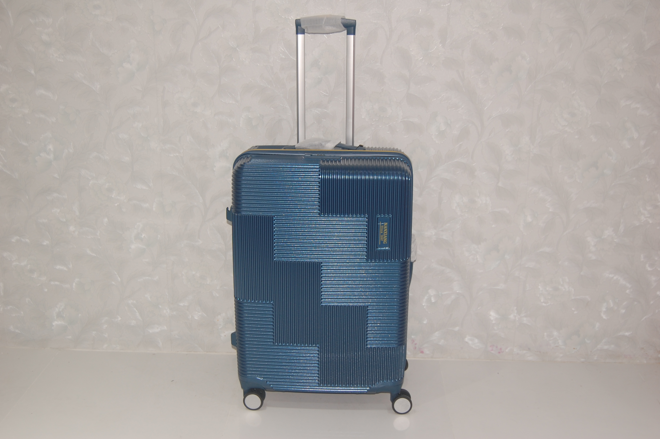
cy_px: 220
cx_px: 330
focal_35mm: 45
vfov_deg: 29.8
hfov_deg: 43.6
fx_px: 824
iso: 200
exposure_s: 1/60
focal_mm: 30
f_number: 4.2
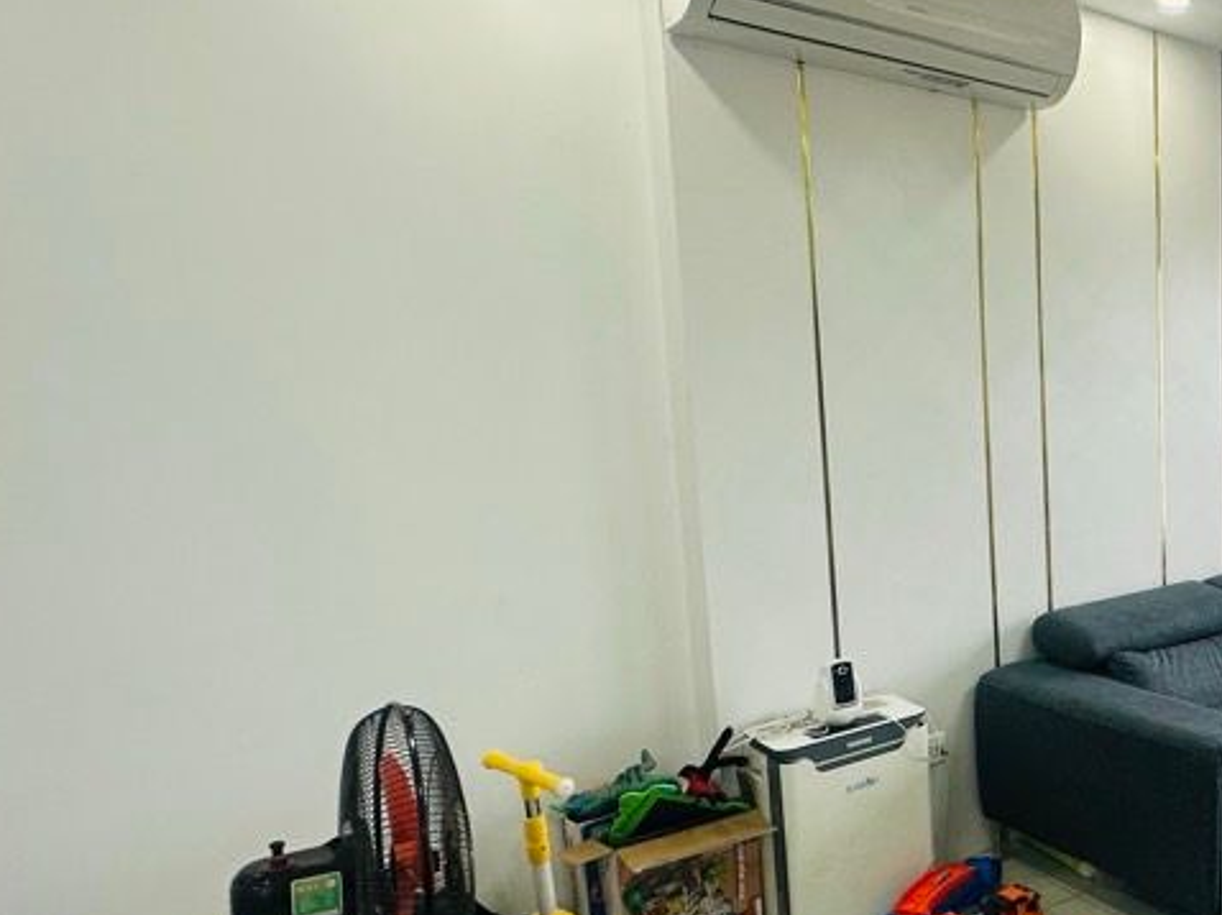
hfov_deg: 47.4
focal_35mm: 30
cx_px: 1276
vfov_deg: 46.7
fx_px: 1059
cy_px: 504
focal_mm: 2.22
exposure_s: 1/100
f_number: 2.2
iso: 64
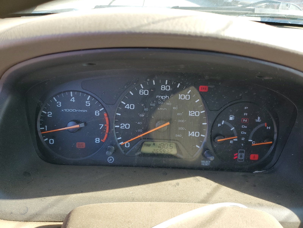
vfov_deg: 53.1
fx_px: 228
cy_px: 114
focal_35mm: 26
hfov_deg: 67.3
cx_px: 152
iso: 50
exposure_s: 1/263
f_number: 1.5
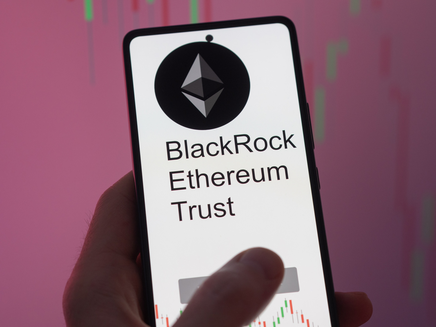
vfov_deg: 16.4
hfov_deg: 21.8
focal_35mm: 90
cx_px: 218
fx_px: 1134
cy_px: 164
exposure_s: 1/60
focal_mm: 45
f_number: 3.2
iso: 250
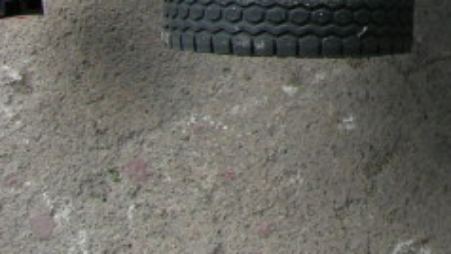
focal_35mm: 178
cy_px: -315
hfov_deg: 11.0
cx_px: 900
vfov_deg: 6.5
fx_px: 2129
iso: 64
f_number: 2.8
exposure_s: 1/32.1
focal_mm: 7.8
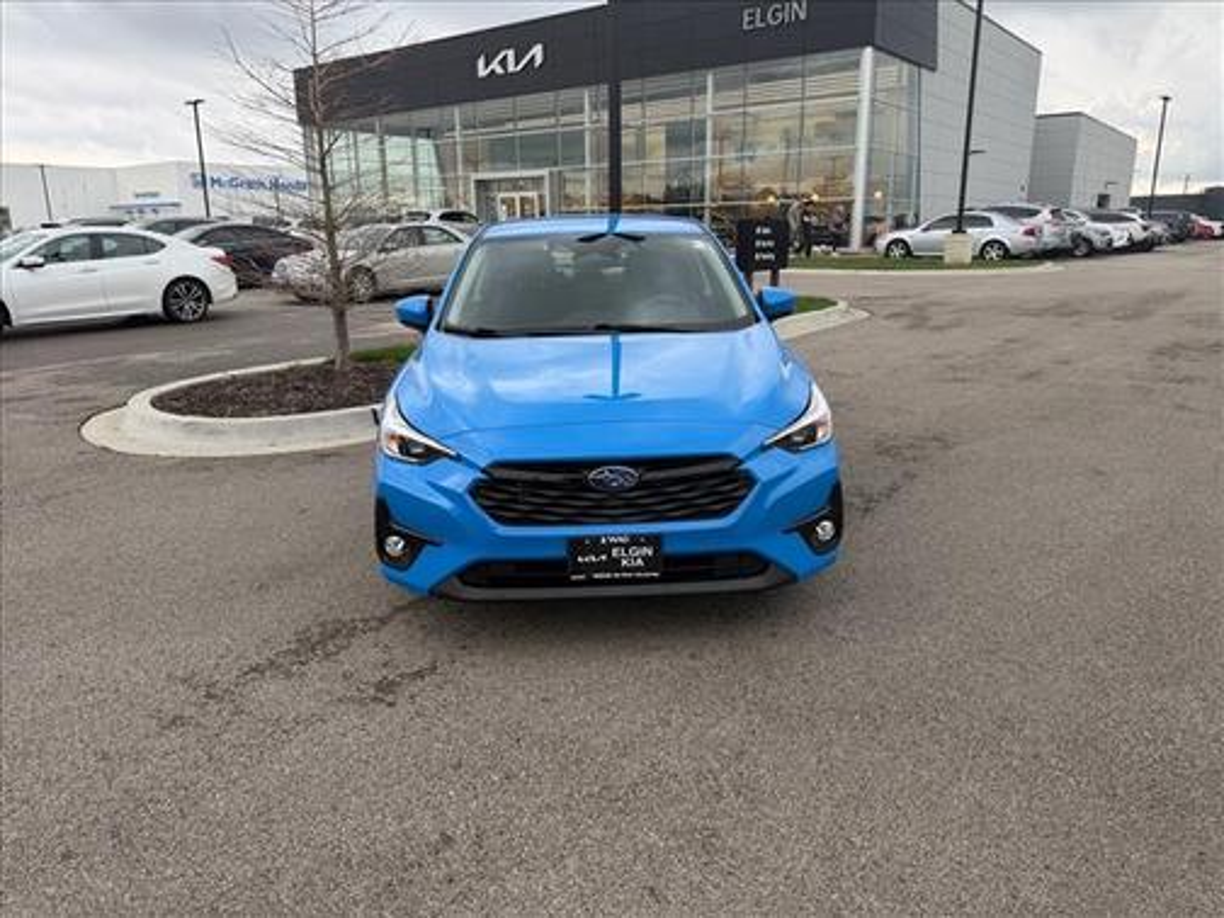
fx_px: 849
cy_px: 459
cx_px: 612
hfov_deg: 71.6
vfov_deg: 56.8
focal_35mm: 24
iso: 80
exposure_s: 1/342
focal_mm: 6.76
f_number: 1.78
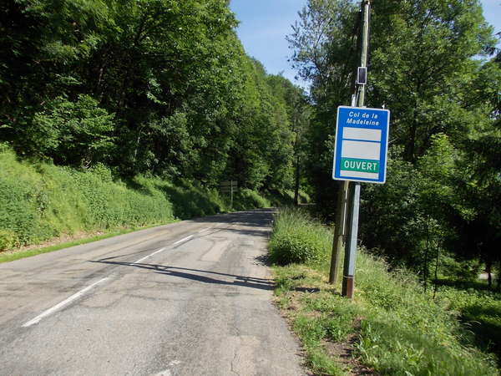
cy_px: 188
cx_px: 250
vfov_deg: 49.7
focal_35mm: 28
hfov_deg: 63.4
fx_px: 405
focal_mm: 4
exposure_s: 1/200
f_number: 5.4
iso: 80
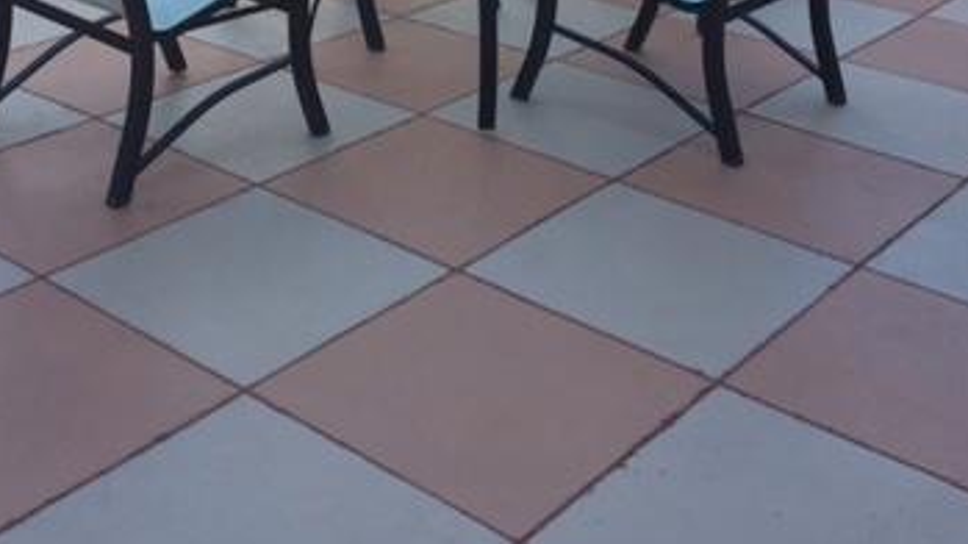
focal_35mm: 58
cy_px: -92
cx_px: 322
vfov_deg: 19.6
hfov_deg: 35.7
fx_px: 1488
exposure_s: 1/370
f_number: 2.2
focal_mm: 4.15
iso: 32
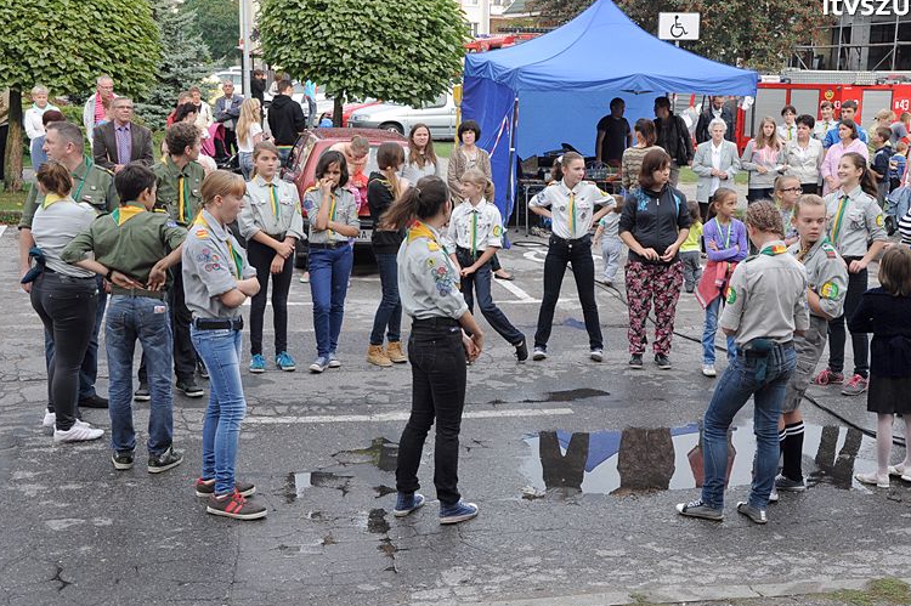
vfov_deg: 26.4
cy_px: 305
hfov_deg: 38.9
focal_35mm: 51
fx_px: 1290
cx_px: 505
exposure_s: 1/250
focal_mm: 30
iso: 500
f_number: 8
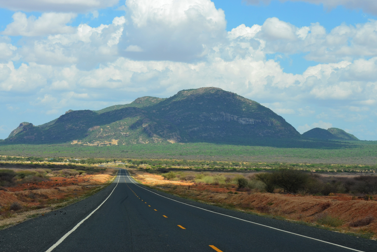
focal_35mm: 96
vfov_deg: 14.3
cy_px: 145
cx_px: 177
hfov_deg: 21.3
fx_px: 1001
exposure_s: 1/250
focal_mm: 55
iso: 200
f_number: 10
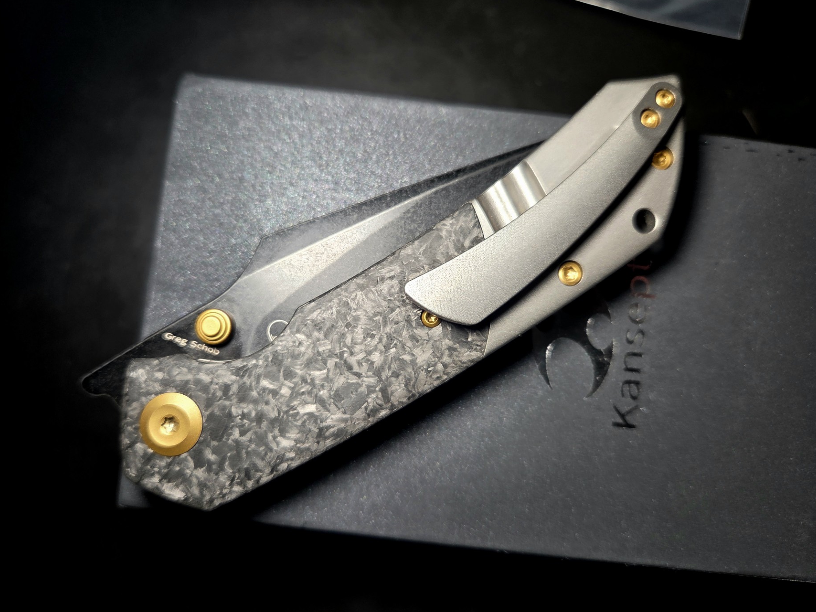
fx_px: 566
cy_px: 301
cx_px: 399
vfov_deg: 56.8
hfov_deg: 71.6
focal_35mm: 24
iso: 100
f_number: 1.8
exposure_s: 1/61.3
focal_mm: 5.4
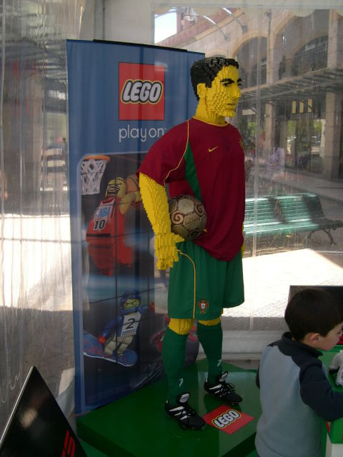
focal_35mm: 38
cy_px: 228
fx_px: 502
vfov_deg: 49.0
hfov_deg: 37.7
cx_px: 172
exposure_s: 1/351
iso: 100
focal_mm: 8
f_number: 2.8
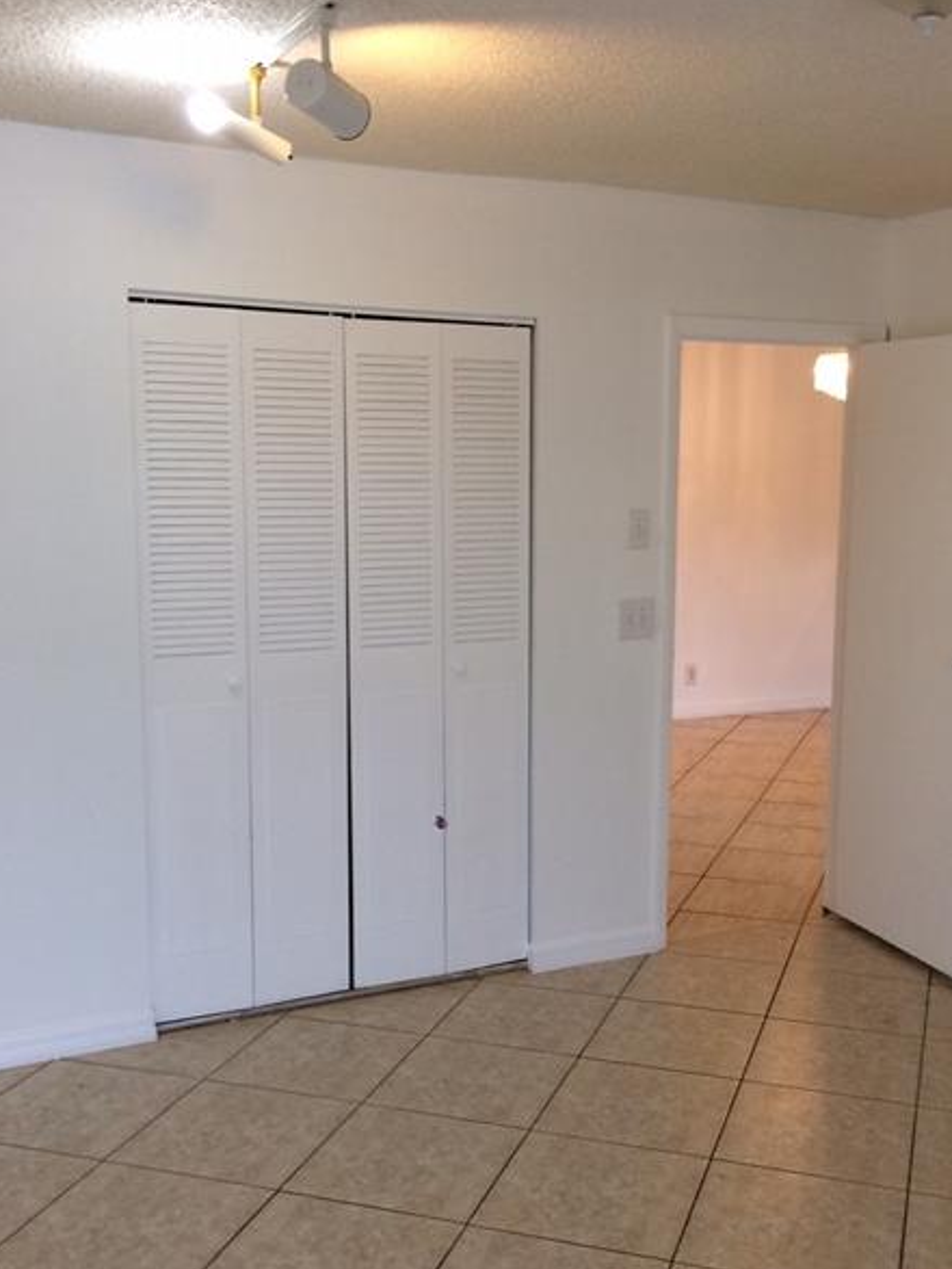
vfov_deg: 48.9
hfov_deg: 37.6
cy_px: 680
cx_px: 554
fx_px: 1392
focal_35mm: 38
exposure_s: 1/30
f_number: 2.2
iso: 40
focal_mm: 4.15
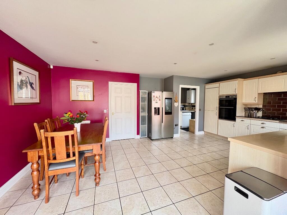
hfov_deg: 102.1
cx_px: 144
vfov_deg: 85.7
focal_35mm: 14
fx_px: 116
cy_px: 108
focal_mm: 2.22
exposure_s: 1/92
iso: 250
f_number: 2.2
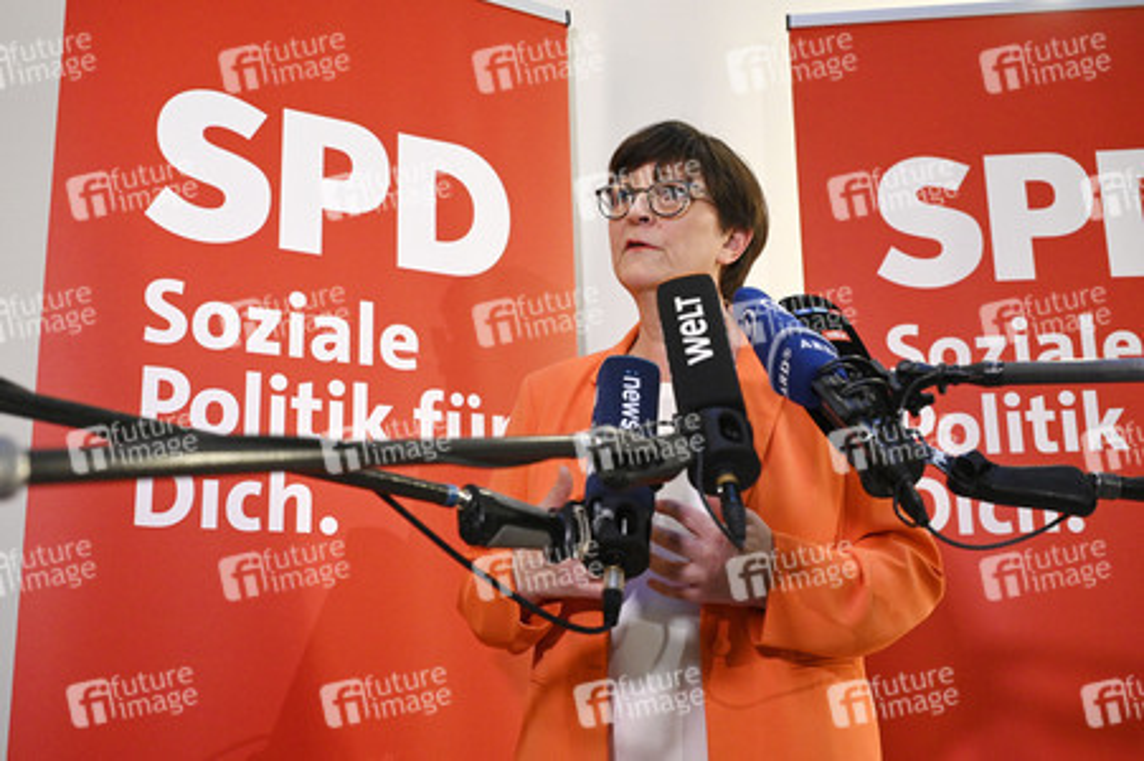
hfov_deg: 49.6
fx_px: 1238
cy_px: 380
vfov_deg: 34.2
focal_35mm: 39
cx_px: 572
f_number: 4.5
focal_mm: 39
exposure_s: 1/200
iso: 6400
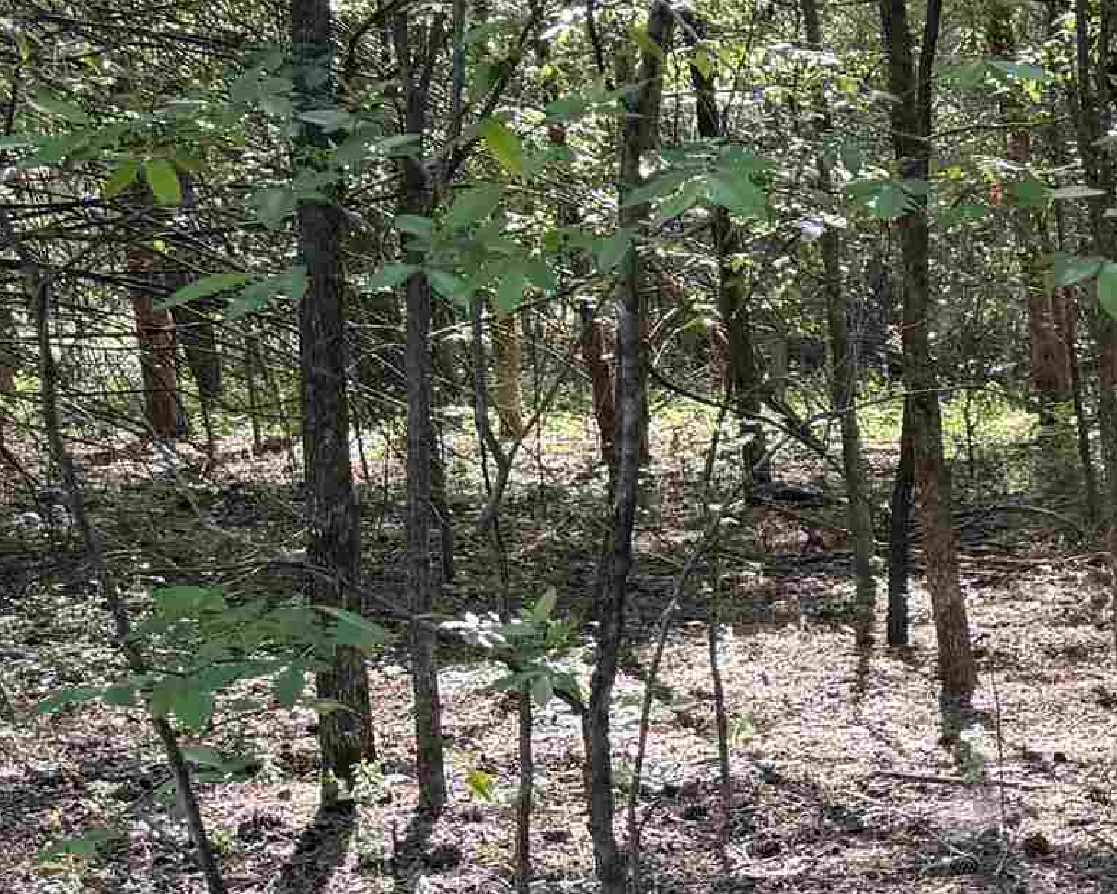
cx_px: 2000
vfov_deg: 16.5
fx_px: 3074
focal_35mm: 93
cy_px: 505
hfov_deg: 17.0
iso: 64
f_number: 1.78
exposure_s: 1/257
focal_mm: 6.76
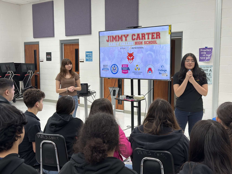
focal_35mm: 45
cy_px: 87
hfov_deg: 42.1
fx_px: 302
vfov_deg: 32.2
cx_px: 116
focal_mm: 6.76
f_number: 1.78
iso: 125
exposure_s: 1/60
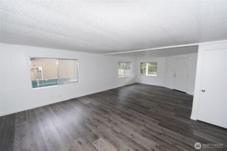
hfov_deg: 104.2
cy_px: 76
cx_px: 114
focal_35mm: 14
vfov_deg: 81.3
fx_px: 88
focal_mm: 14
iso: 3200
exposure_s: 1/2000
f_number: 4
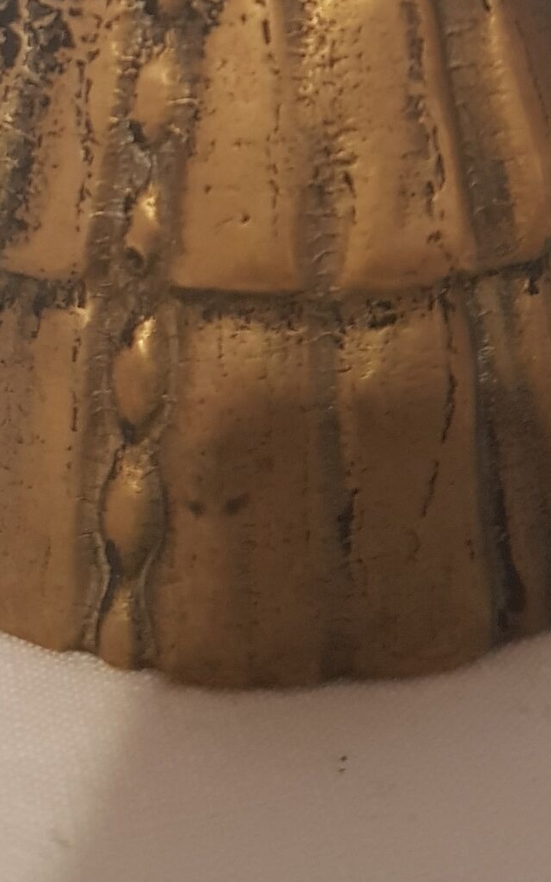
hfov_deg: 16.7
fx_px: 1875
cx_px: 255
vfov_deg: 22.9
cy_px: -329
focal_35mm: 78
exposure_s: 1/24
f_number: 1.7
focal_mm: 4.2
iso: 200
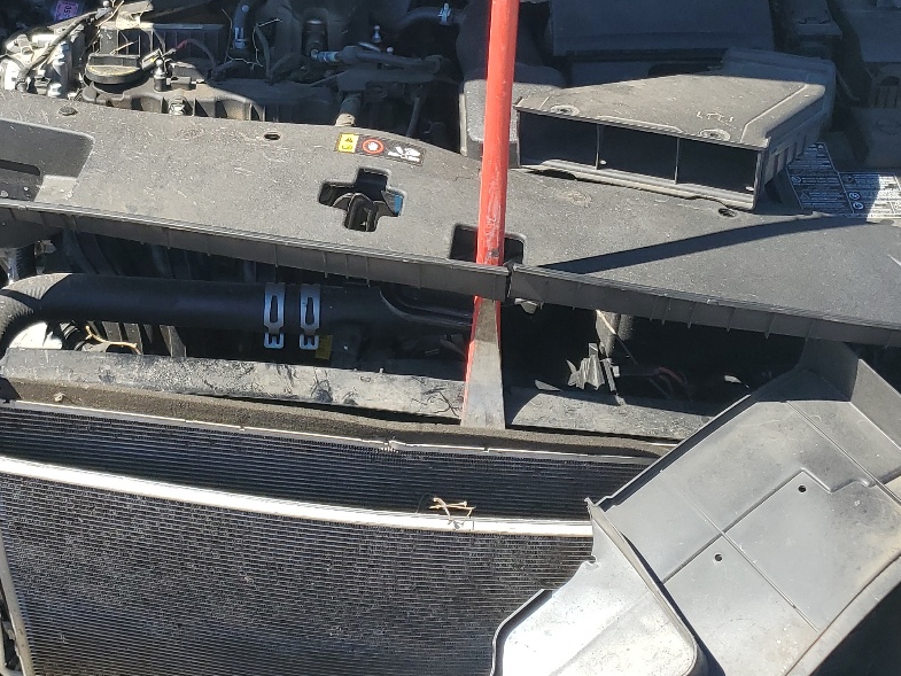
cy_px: 90
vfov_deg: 26.7
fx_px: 1380
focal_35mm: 53
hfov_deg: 35.6
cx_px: 255
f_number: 1.5
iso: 50
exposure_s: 1/1429
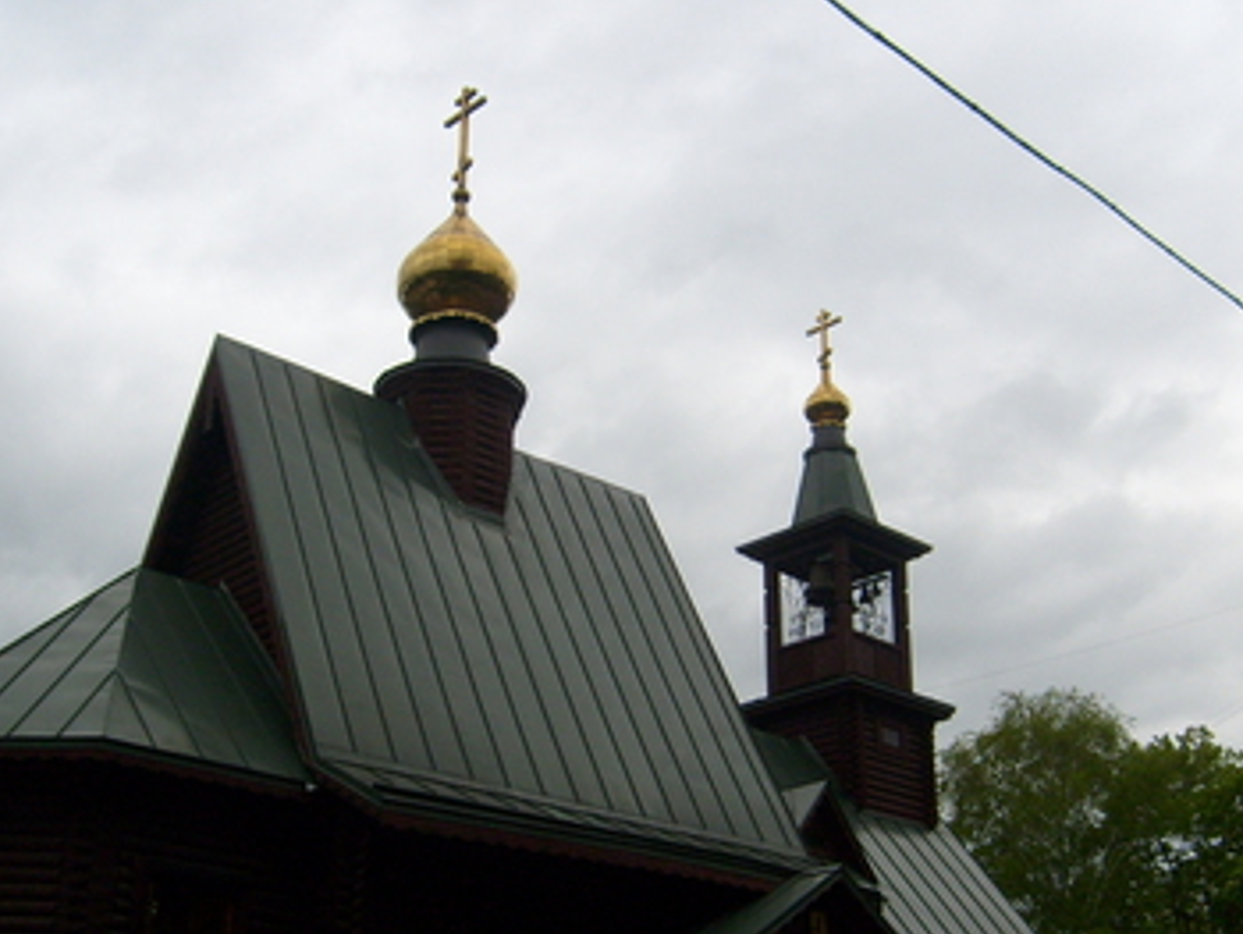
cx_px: 586
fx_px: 1617
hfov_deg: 42.0
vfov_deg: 32.1
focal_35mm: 45
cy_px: 582
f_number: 7.1
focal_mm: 5.8
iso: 80
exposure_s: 1/250
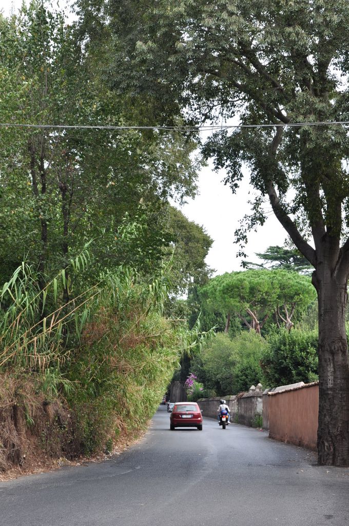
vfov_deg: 29.9
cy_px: 263
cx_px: 174
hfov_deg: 20.1
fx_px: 984
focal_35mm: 68
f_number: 9
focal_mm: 45
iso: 200
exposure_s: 1/125
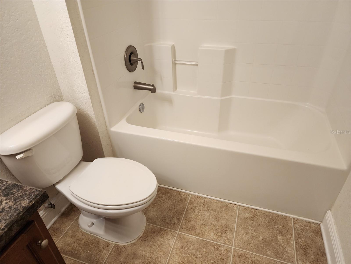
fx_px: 233
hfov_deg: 73.9
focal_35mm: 23
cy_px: 132
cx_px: 176
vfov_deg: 58.9
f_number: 1.8
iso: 320
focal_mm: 6.4
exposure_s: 1/120
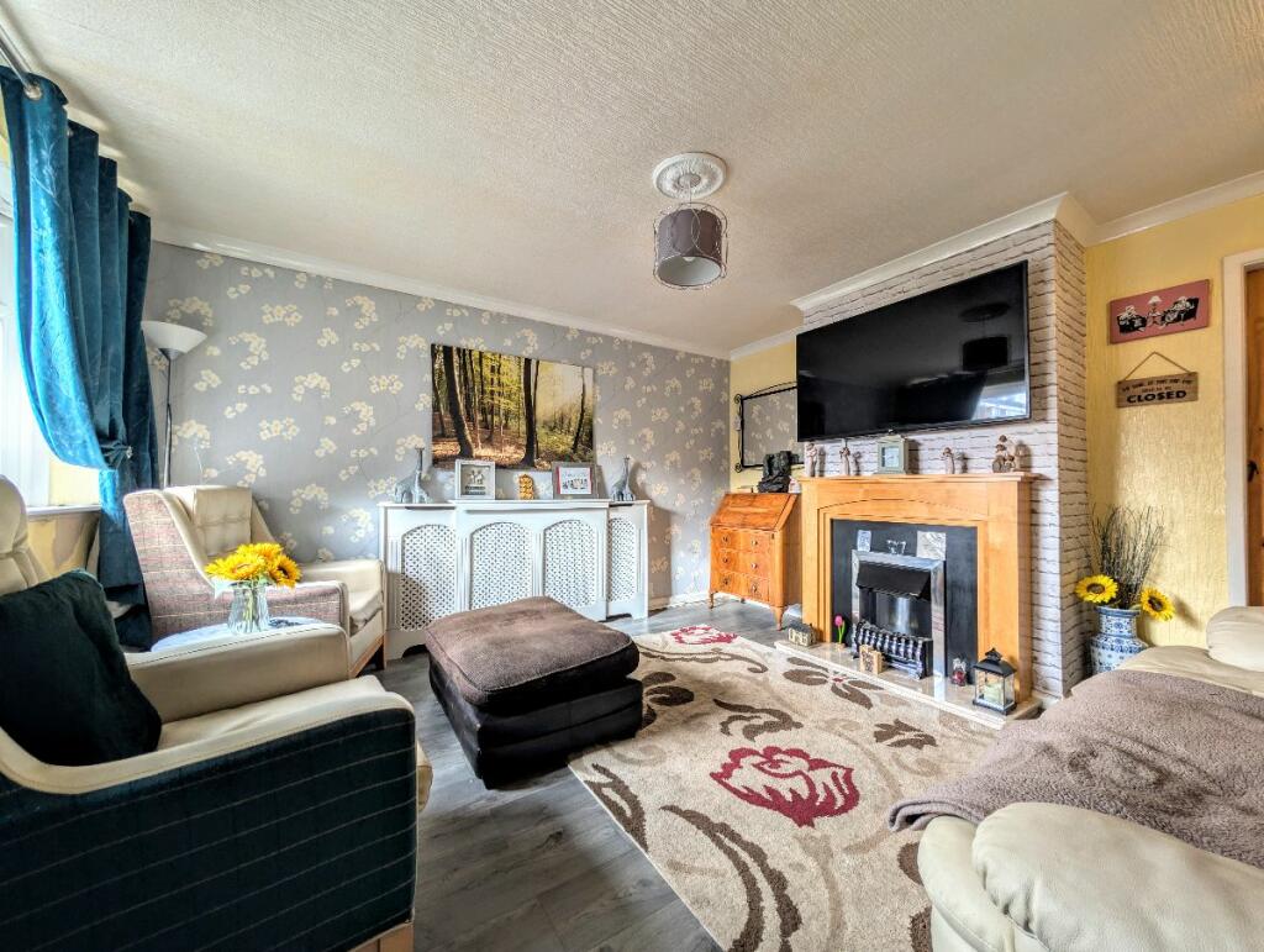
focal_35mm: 12
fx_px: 439
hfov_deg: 110.5
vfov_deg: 94.6
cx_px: 632
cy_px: 476
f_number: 1.7
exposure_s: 1/61.5
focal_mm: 2.02
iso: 47
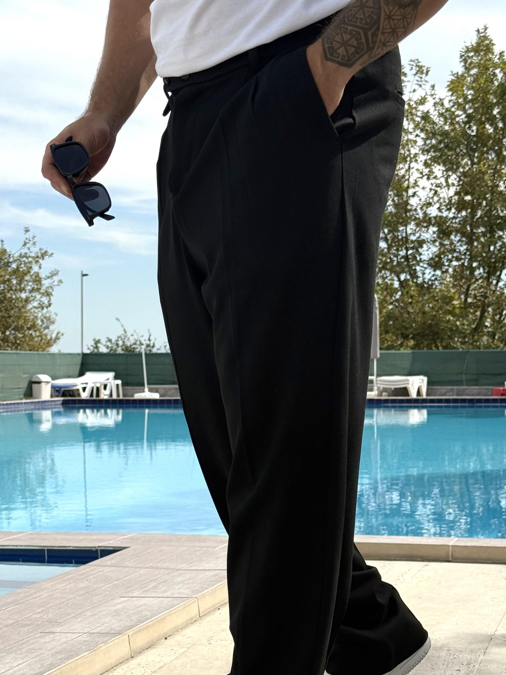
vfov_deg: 28.8
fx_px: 1306
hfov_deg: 21.9
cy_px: 429
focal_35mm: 67
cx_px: 281
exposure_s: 1/4329
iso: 80
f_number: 1.78
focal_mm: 6.76
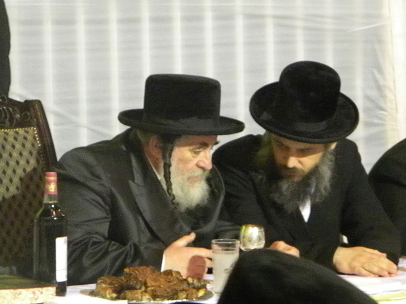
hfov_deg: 8.8
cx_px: 203
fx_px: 2651
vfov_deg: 6.6
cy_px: 152
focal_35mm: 226
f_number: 5.4
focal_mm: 41
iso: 3200
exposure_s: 1/45.3
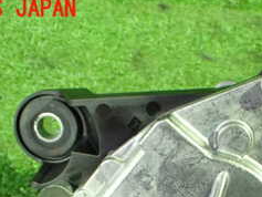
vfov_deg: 18.3
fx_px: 576
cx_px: 207
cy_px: 245
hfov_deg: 25.2
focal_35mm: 76
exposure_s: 1/30
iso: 800
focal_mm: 5.4
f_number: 2.3
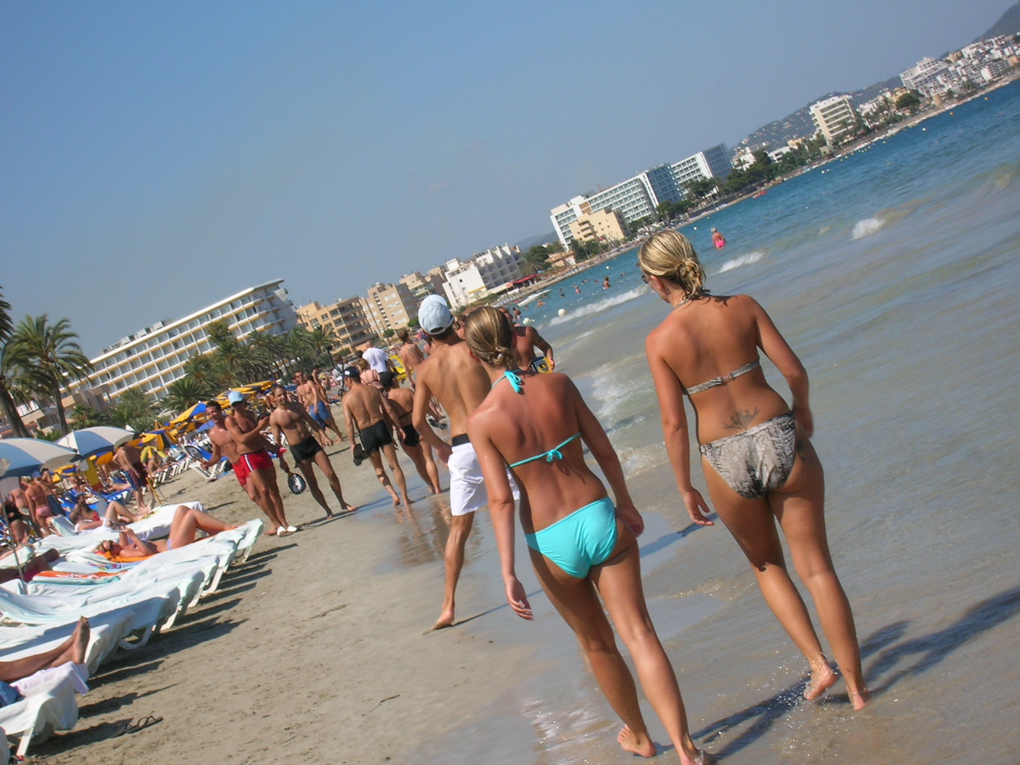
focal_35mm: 86
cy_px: 382
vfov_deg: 17.2
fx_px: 2534
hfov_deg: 22.8
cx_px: 510
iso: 50
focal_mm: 14.3
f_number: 7.4
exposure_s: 1/254
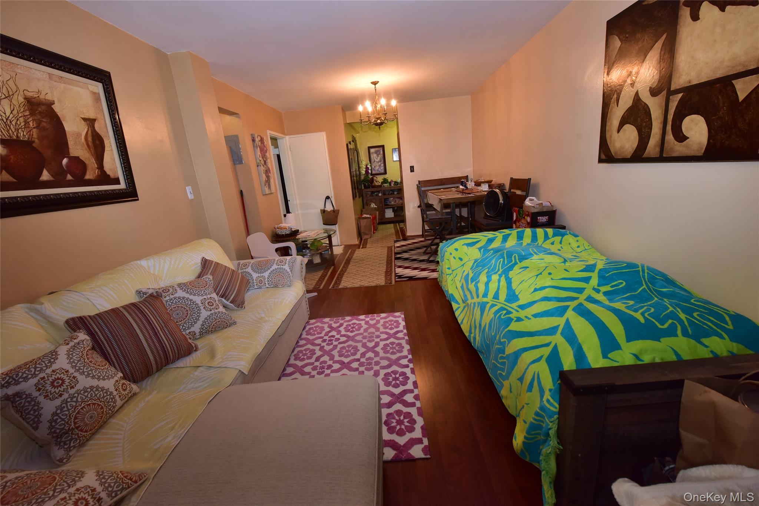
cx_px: 380
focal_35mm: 14
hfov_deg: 104.3
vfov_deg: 81.2
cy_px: 253
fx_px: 295
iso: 1800
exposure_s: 1/60
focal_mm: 14
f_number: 8
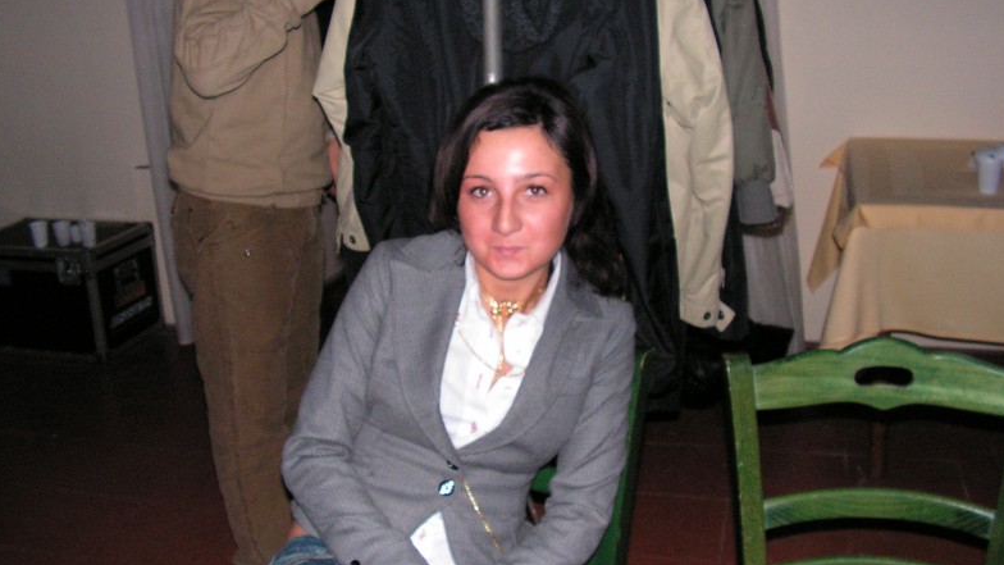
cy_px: 296
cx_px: 506
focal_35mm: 40
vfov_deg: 29.7
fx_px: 1065
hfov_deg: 50.5
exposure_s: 1/40
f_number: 3.2
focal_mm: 6
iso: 200
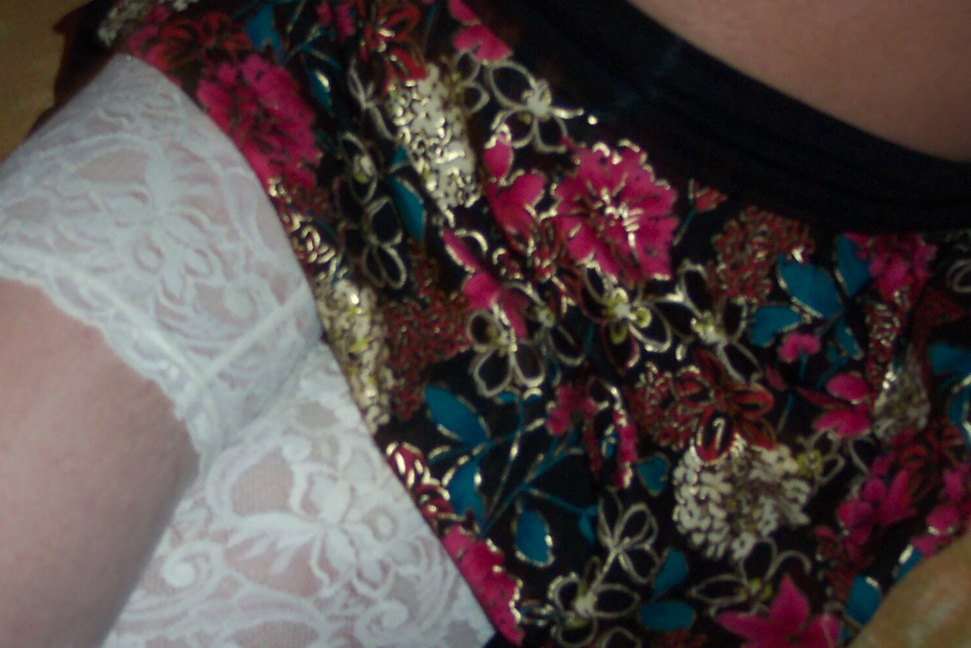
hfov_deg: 36.0
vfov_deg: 24.6
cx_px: 340
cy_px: 351
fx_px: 1484
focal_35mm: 55
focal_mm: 8
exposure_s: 1/30
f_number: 2.8
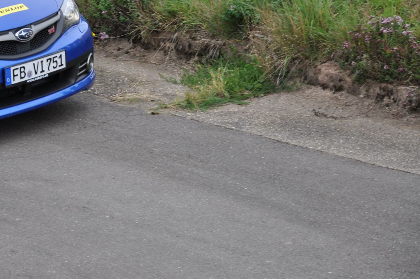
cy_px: 91
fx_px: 2805
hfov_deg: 8.6
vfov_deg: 5.7
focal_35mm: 241
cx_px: 128
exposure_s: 1/500
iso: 360
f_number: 5.6
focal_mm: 105
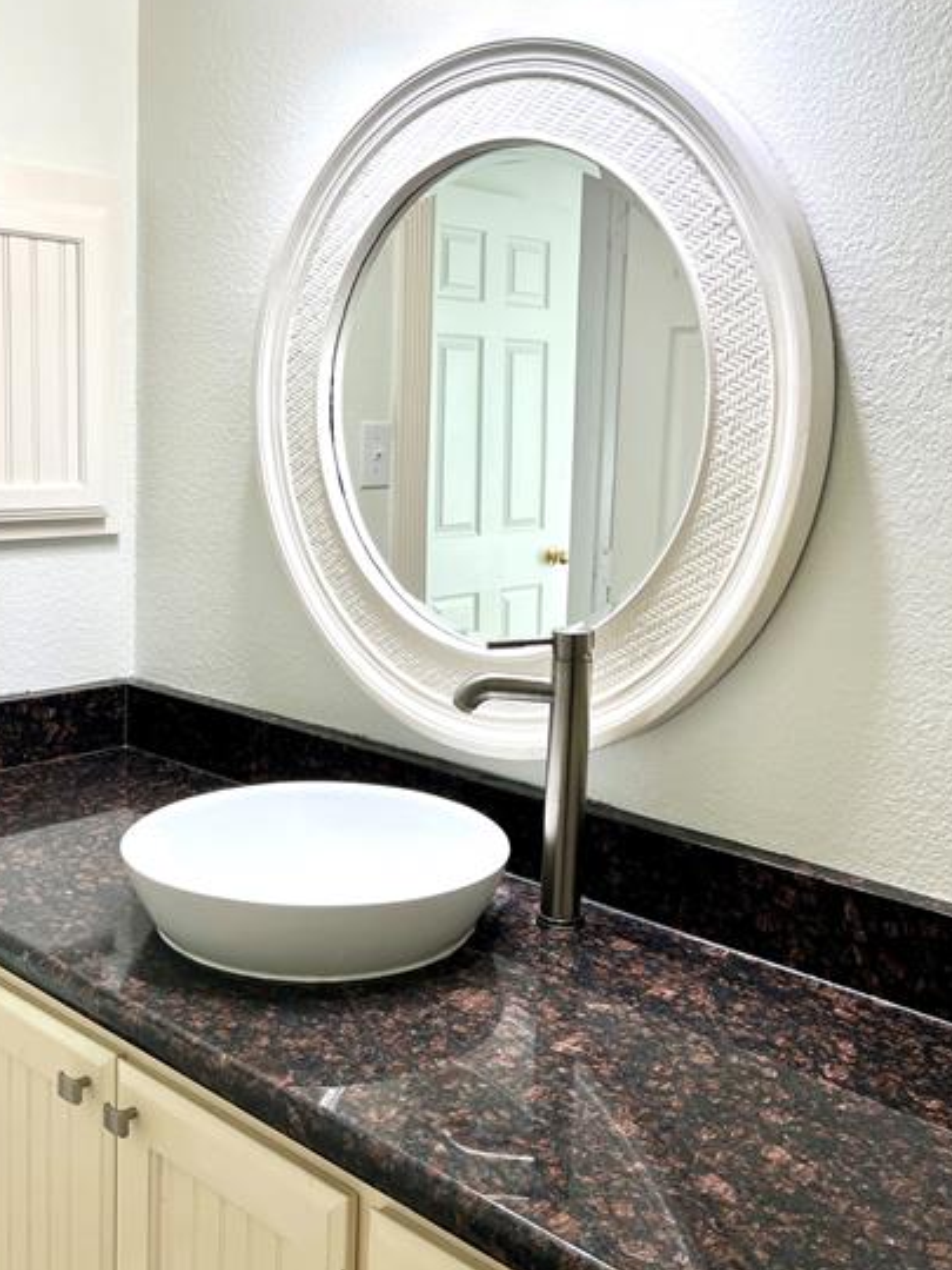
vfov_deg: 50.1
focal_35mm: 37
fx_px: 1357
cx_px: 418
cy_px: 574
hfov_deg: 38.6
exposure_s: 1/120
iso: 32
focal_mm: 5.7
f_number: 1.5
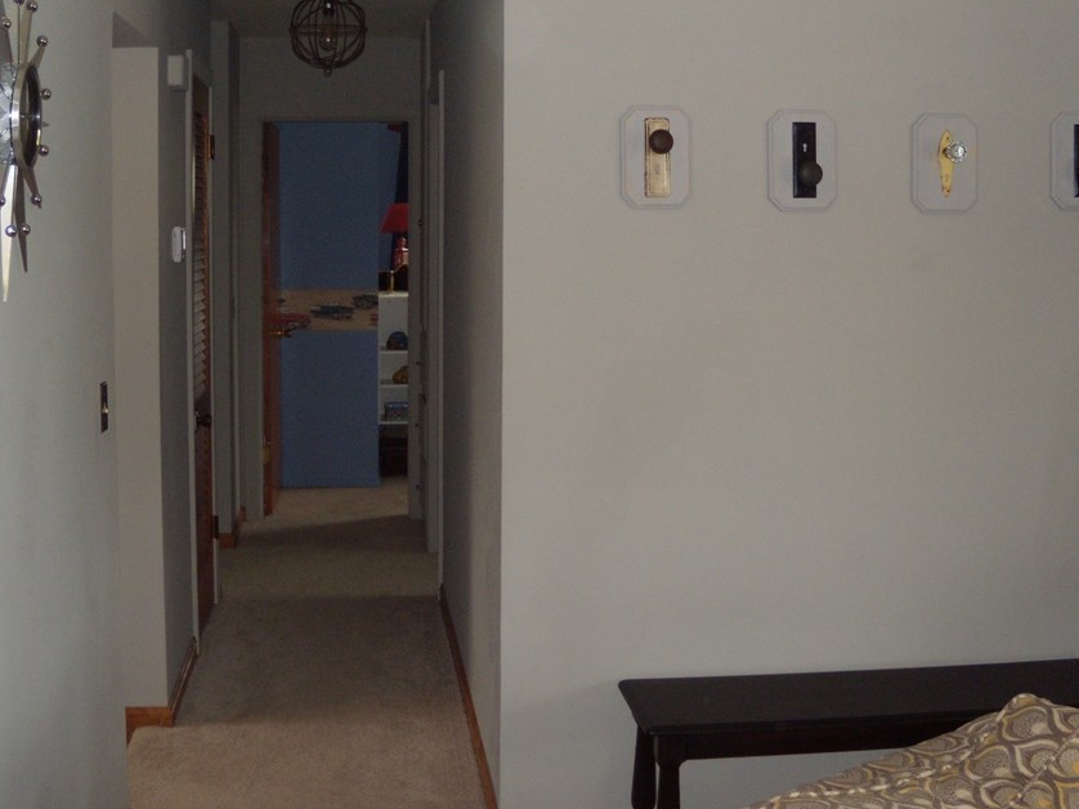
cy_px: 358
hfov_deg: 42.8
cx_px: 434
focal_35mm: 44
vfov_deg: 32.8
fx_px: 1371
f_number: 3.6
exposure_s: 1/30
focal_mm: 6.4
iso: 200
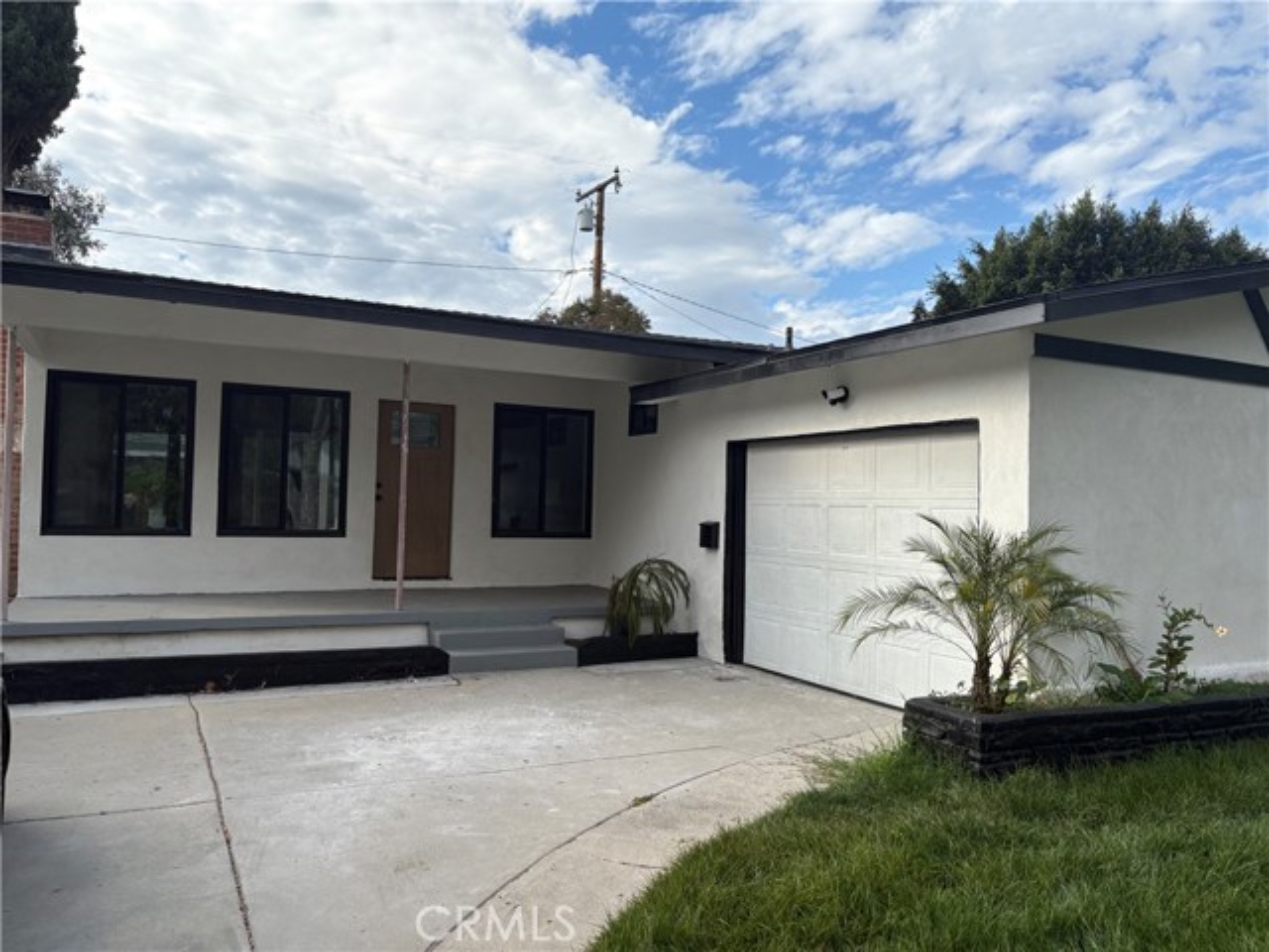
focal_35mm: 26
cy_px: 476
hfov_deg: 67.3
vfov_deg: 53.1
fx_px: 953
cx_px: 634
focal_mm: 5.96
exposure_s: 1/2865
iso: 50
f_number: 1.6
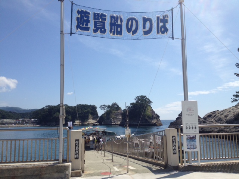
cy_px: 90
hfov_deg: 52.6
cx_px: 120
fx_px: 242
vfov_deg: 40.7
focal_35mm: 35
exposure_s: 1/2907
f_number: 2.4
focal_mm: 4.28
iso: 64
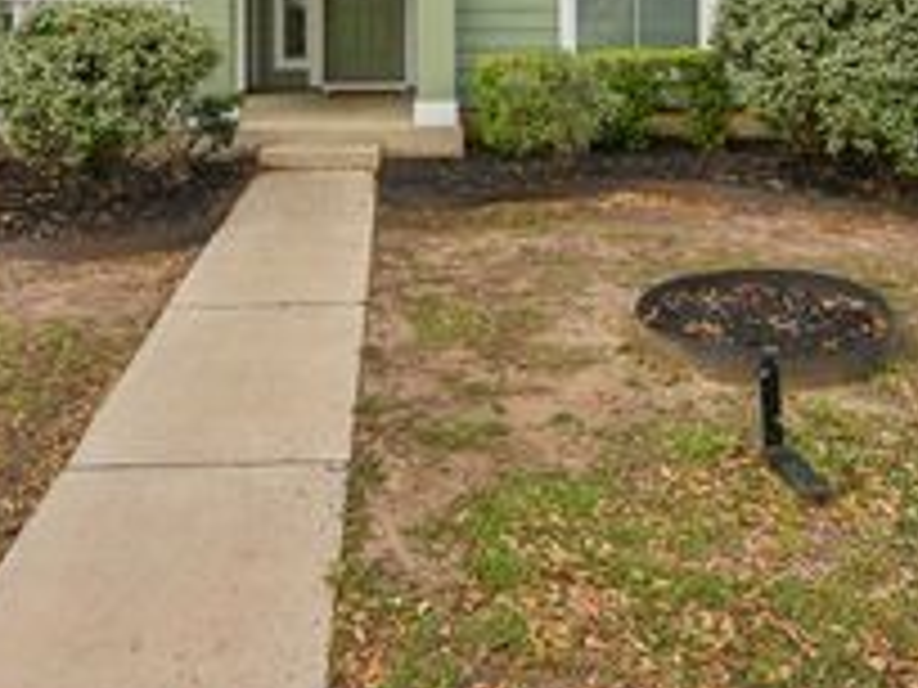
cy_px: -7
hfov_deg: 55.3
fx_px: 875
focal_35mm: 33
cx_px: 428
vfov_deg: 38.0
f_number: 8
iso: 100
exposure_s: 1/100
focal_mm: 14
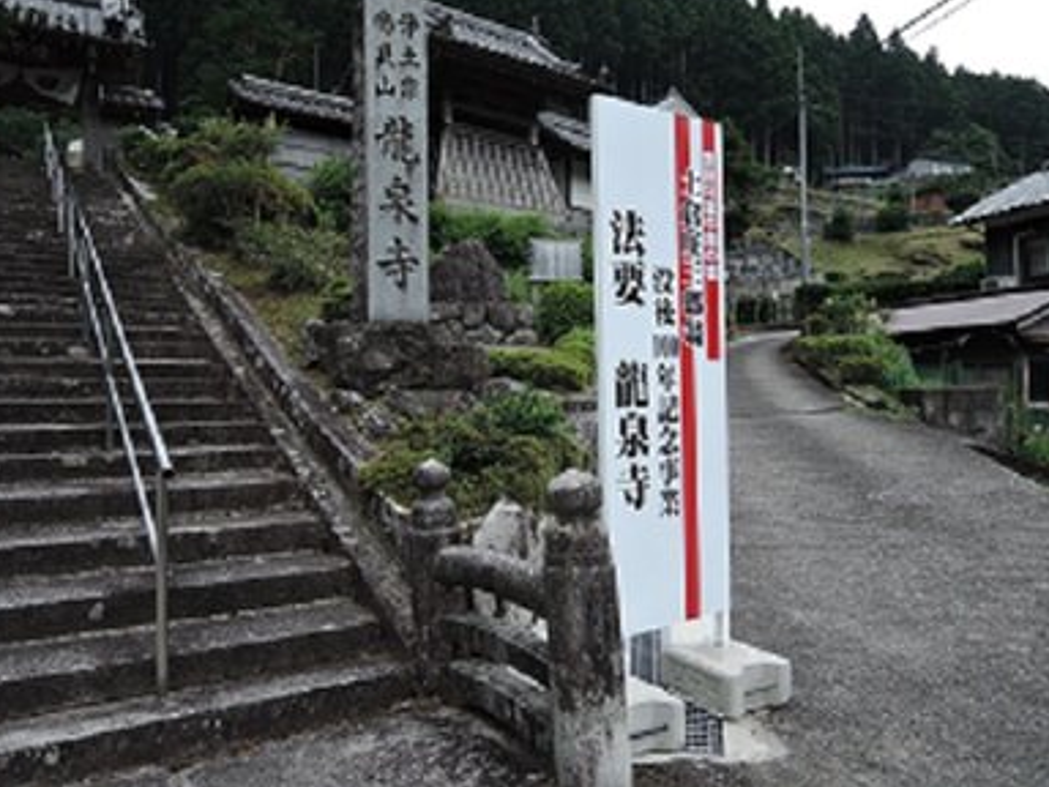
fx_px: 758
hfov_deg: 69.4
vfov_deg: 54.9
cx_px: 511
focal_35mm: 25
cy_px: 380
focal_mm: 5.1
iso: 400
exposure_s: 1/1000
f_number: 2.8
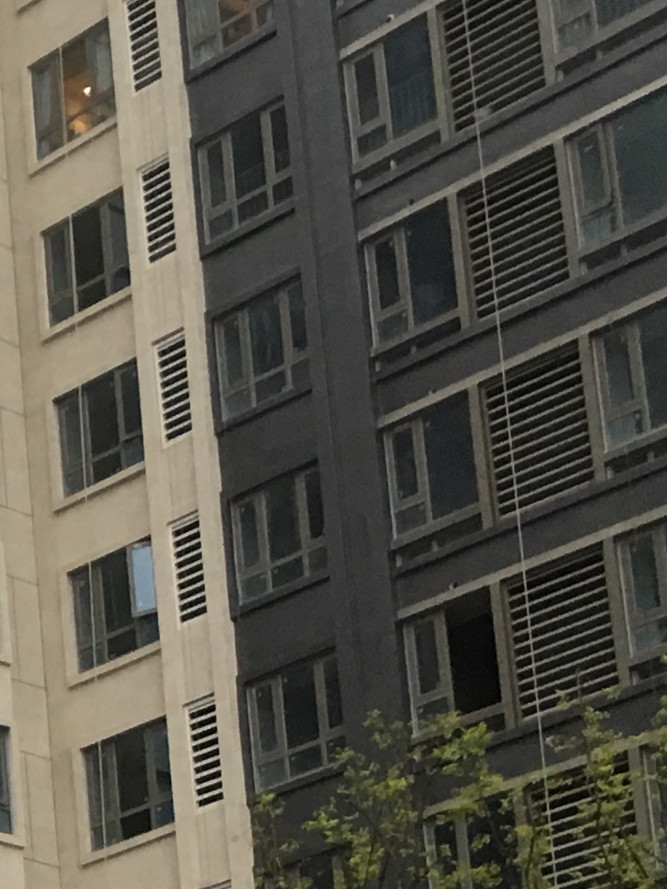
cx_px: -748
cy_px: 1264
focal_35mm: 123
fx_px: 3161
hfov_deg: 10.8
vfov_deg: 15.0
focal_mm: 4.15
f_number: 2.2
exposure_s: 1/33
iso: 40
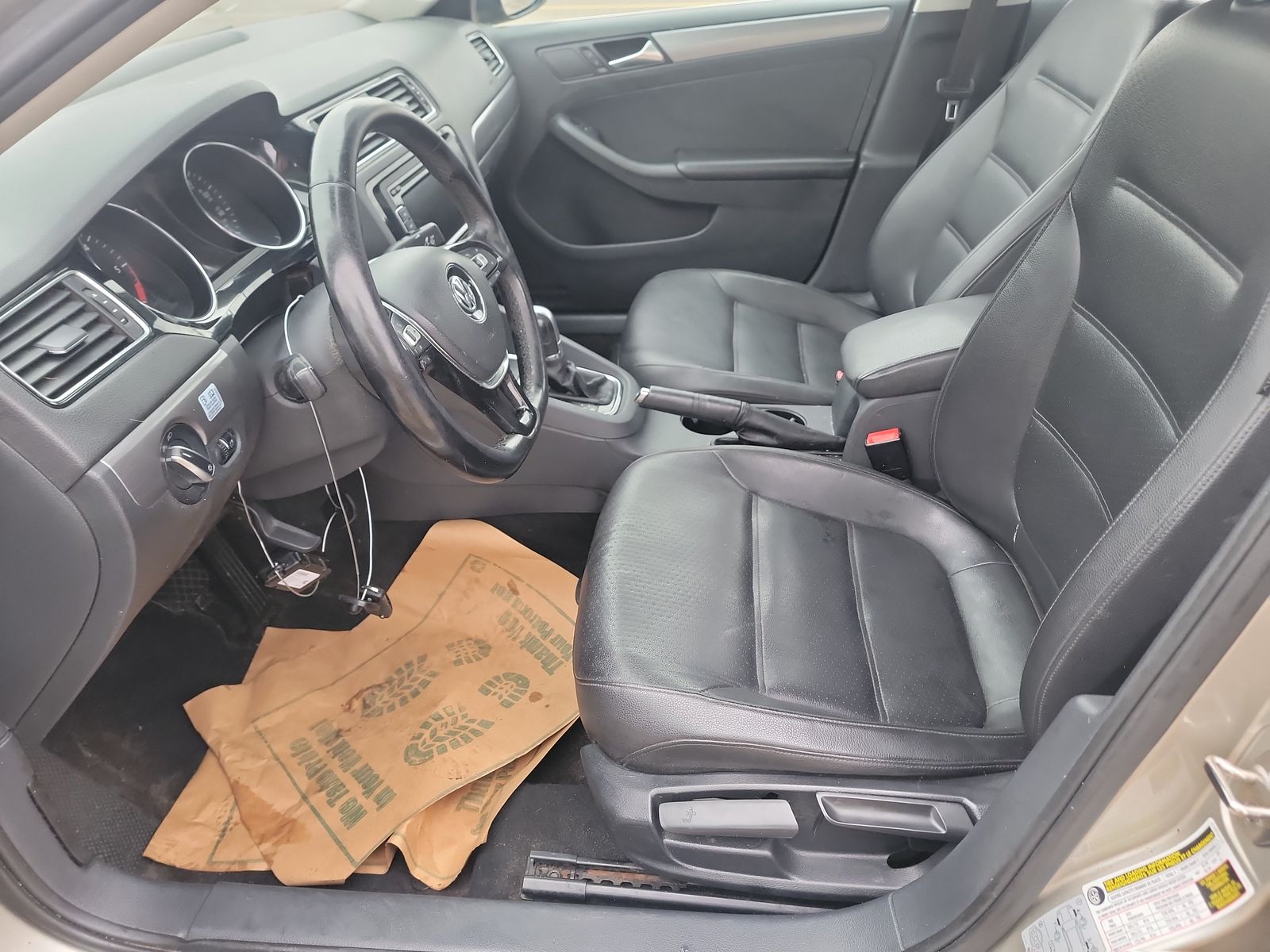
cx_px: 635
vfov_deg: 56.8
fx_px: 881
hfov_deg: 71.6
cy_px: 476
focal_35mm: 24
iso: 531
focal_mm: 6.7
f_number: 1.8
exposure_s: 1/59
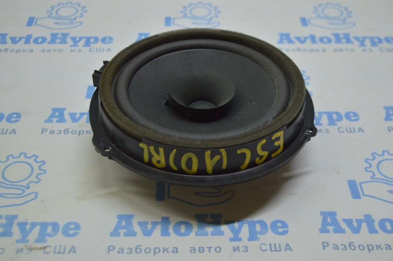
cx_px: 196
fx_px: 573
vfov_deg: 25.7
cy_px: 130
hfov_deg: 37.9
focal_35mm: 52
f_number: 4.5
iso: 400
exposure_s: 1/80
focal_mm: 35
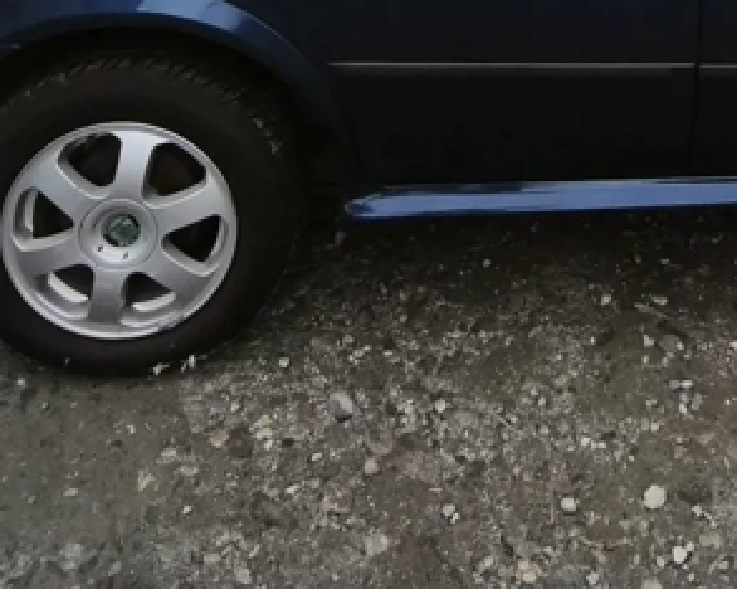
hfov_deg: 35.8
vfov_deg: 23.9
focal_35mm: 50
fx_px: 1090
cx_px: 614
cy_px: -297
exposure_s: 1/652
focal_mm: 1.91
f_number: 2.2
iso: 50
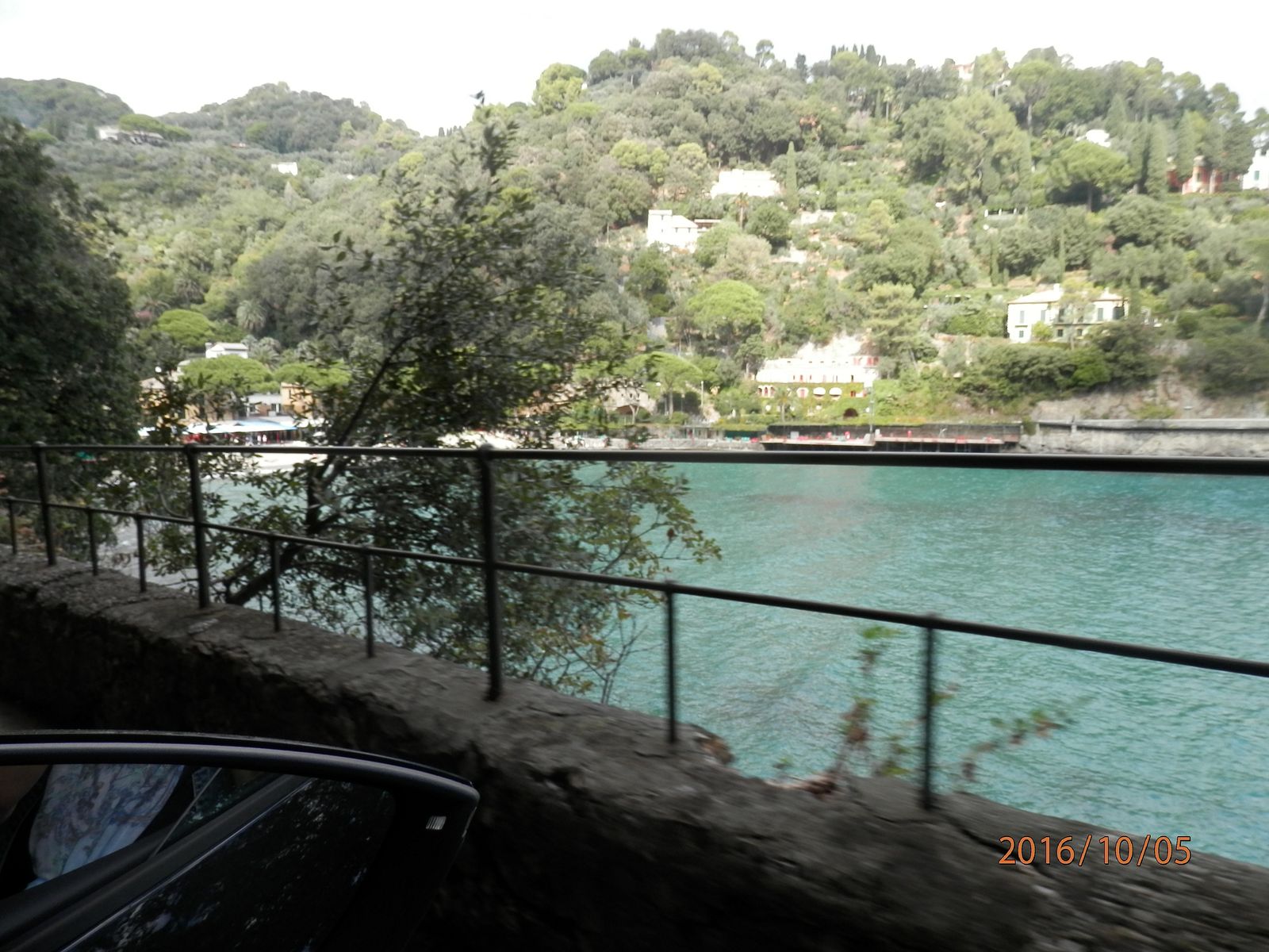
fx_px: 916
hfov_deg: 69.4
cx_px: 634
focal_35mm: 25
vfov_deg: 54.9
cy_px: 476
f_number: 3
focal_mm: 4.5
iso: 80
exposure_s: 1/250
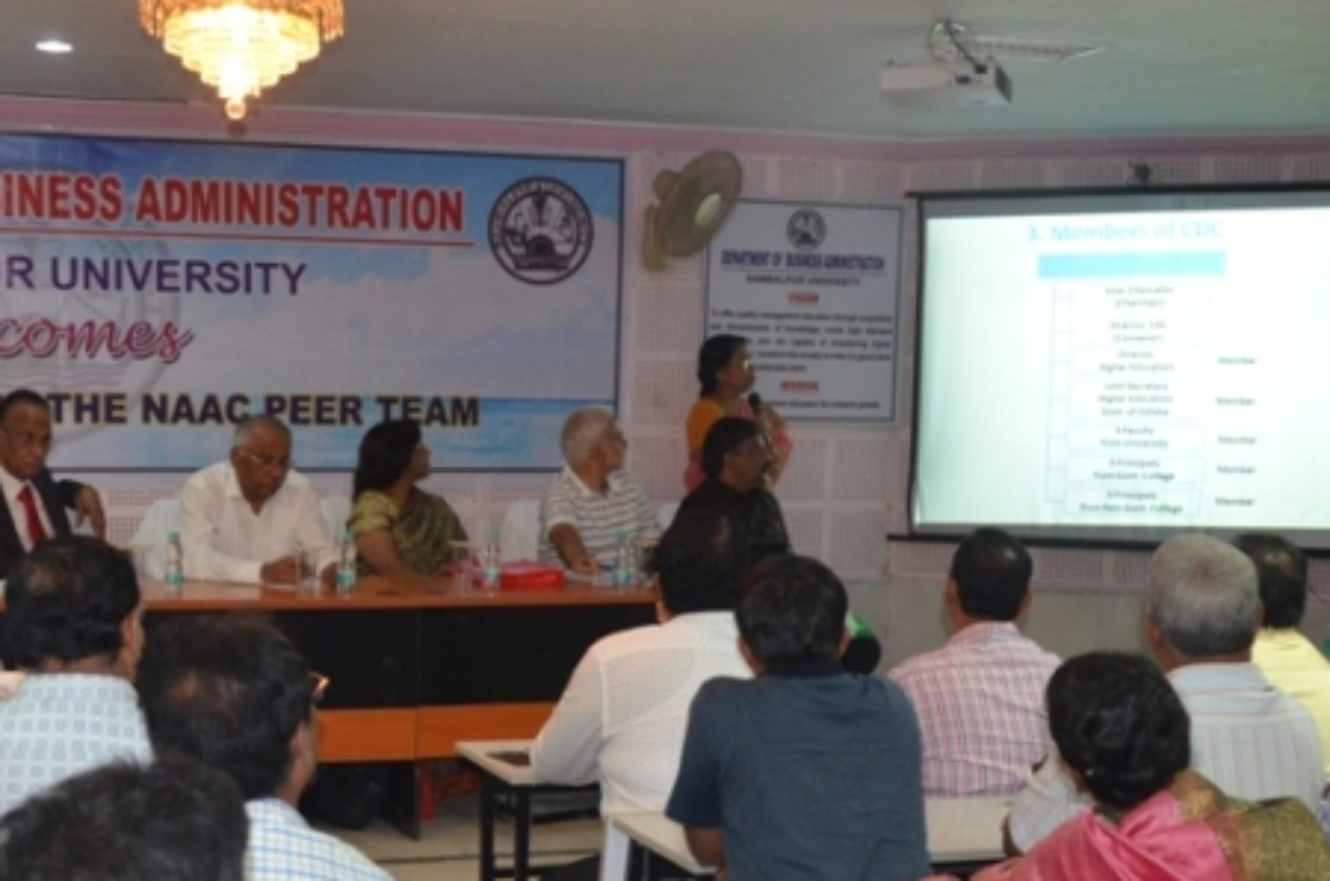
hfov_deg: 31.2
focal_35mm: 64
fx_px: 2359
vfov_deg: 21.0
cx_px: 417
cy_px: 668
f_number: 3.8
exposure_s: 1/60
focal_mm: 24
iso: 1100
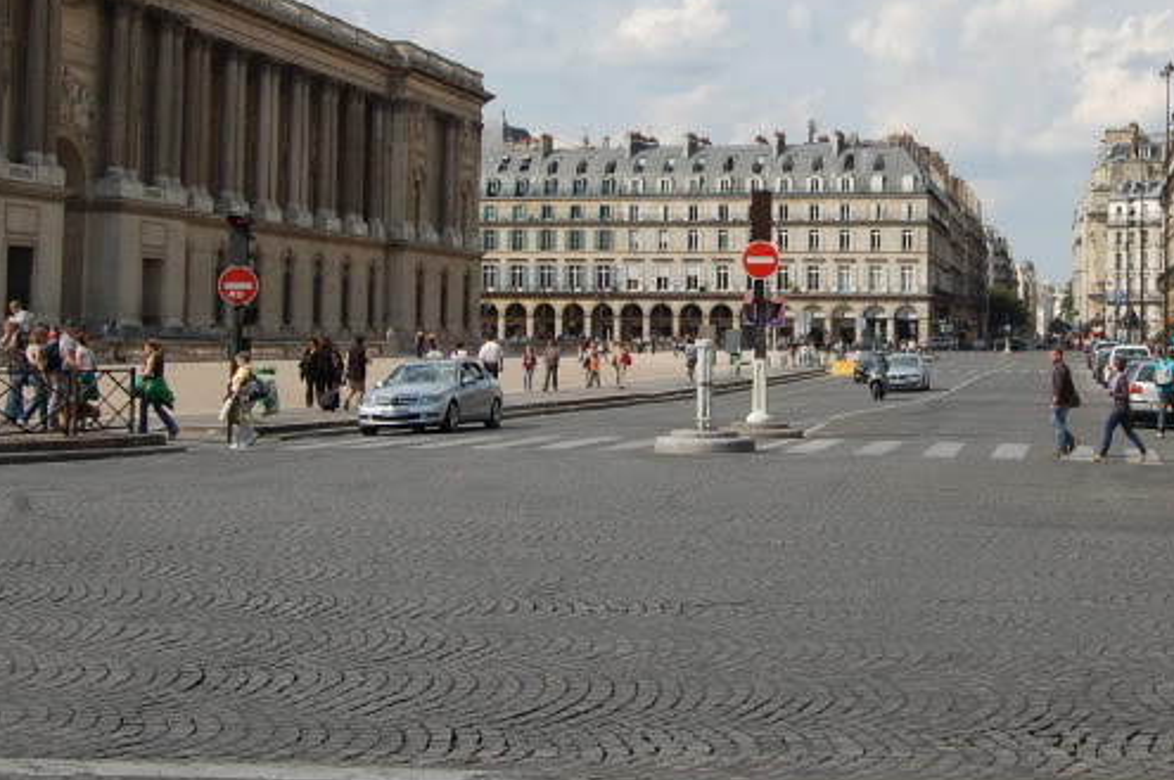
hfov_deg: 31.6
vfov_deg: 21.4
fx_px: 2052
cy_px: 203
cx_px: 824
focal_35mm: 63
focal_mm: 26
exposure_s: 1/400
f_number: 10
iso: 200
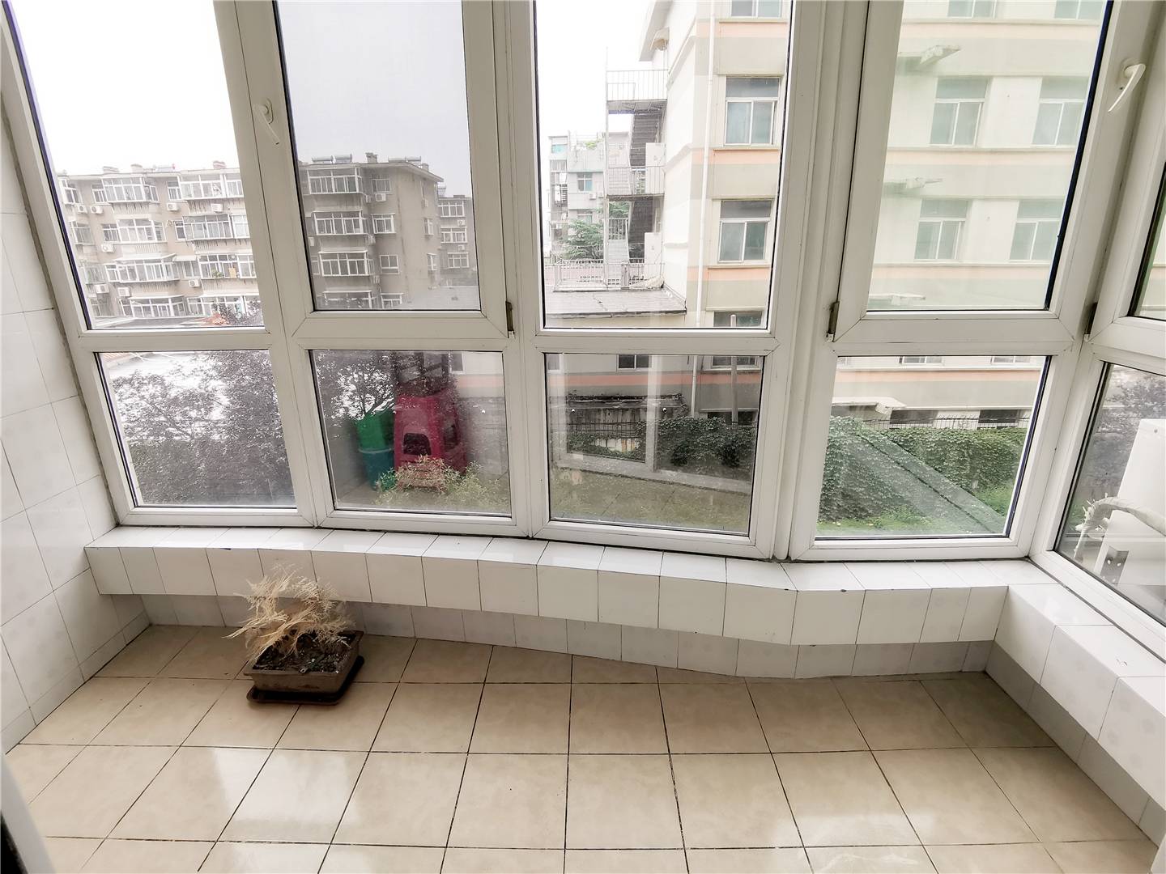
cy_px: 437
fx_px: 573
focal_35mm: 17
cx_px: 583
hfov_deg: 91.0
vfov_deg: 74.7
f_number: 2.2
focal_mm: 2.26
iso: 50
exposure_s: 1/394
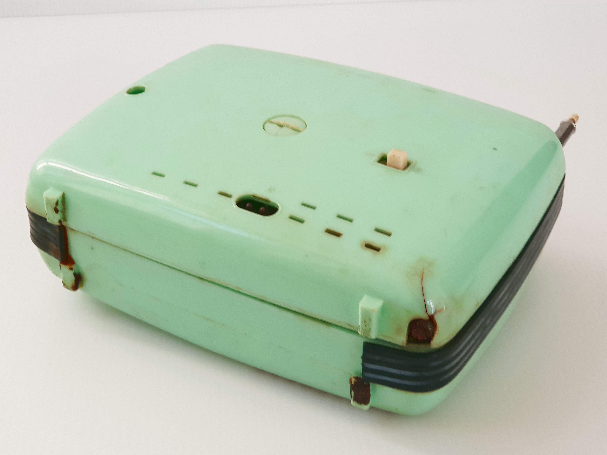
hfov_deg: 36.8
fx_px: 912
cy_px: 228
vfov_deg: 28.0
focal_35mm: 52
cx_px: 304
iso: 40
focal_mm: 6
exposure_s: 1/60
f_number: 2.4
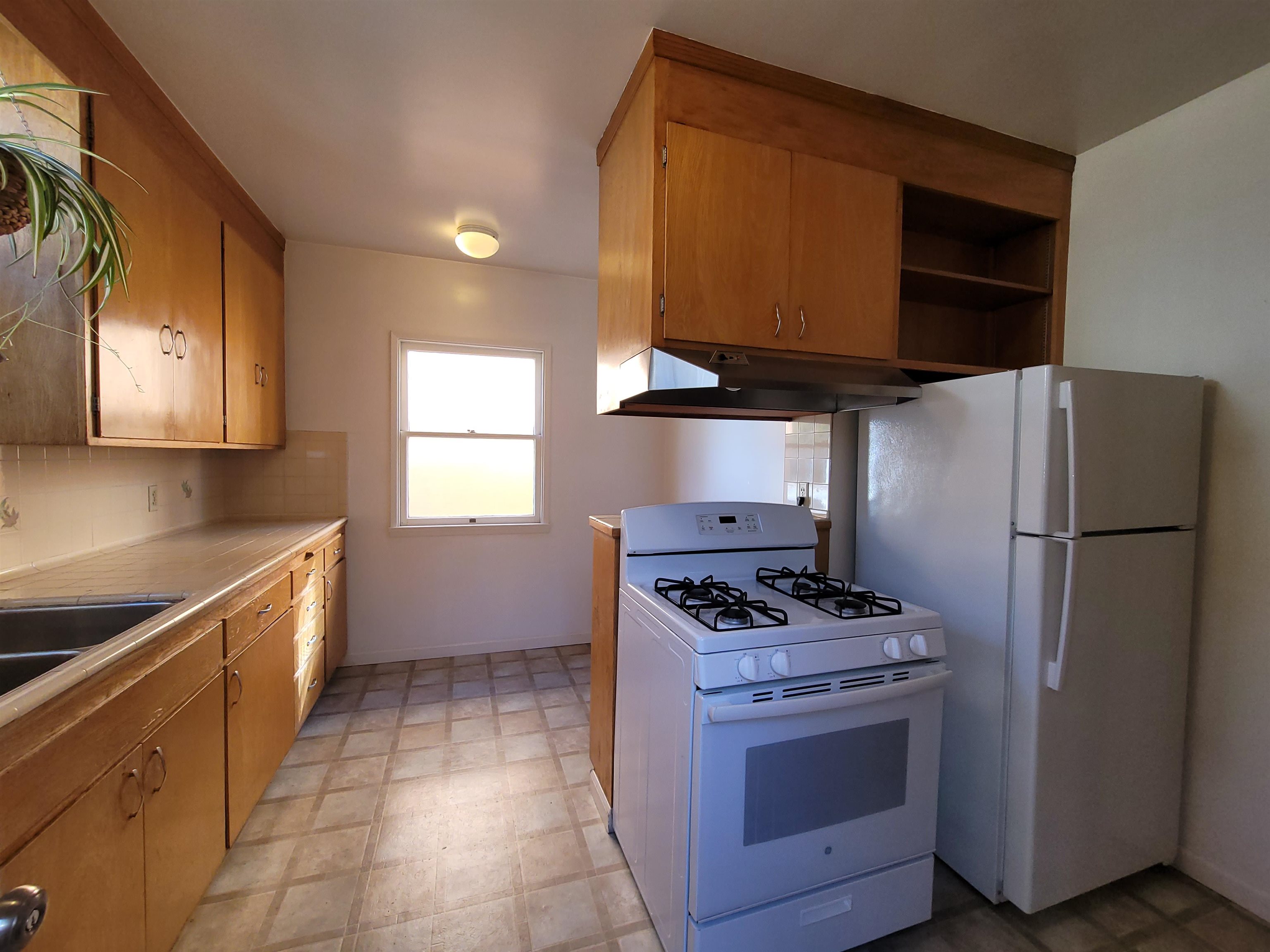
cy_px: 476
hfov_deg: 106.2
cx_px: 635
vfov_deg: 89.9
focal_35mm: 13
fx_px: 477
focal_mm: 2.2
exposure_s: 1/120
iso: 100
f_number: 2.2
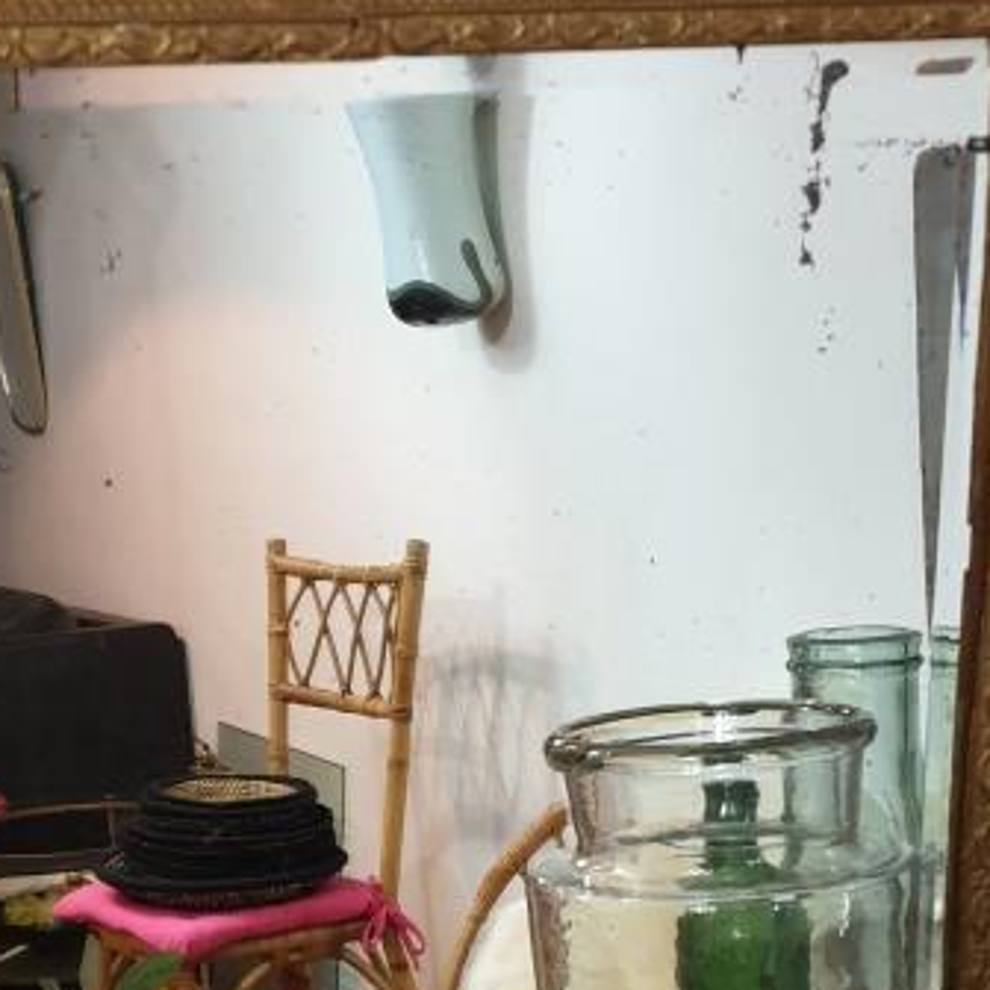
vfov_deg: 24.0
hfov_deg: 24.6
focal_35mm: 70
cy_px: 893
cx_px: 430
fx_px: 2265
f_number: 1.5
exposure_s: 1/50
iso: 320
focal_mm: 4.3
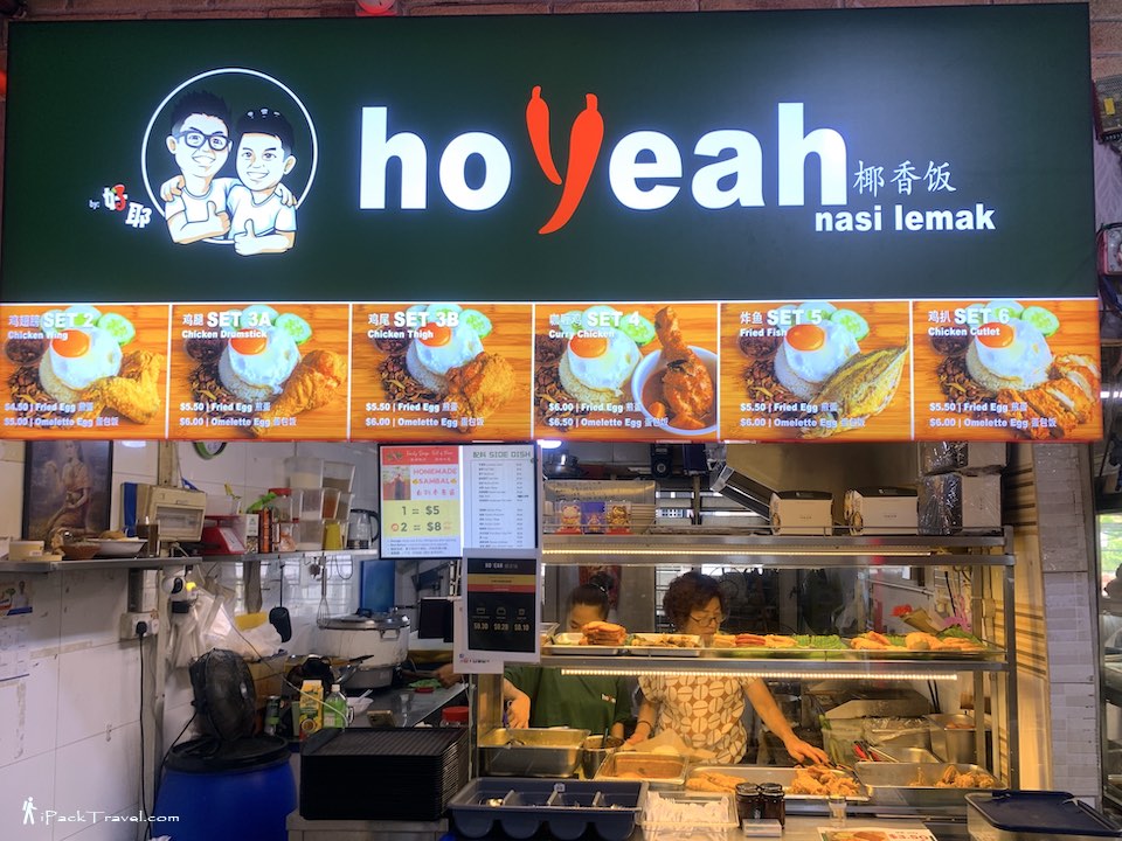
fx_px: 843
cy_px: 420
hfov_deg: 67.3
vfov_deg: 53.1
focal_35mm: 26
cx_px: 561
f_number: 1.8
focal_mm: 4.25
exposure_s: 1/100
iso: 25
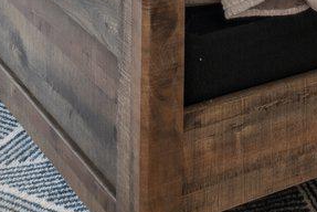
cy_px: -352
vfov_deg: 10.0
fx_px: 1005
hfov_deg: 17.6
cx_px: 293
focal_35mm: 114
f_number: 7.1
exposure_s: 1/8
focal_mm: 16
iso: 200
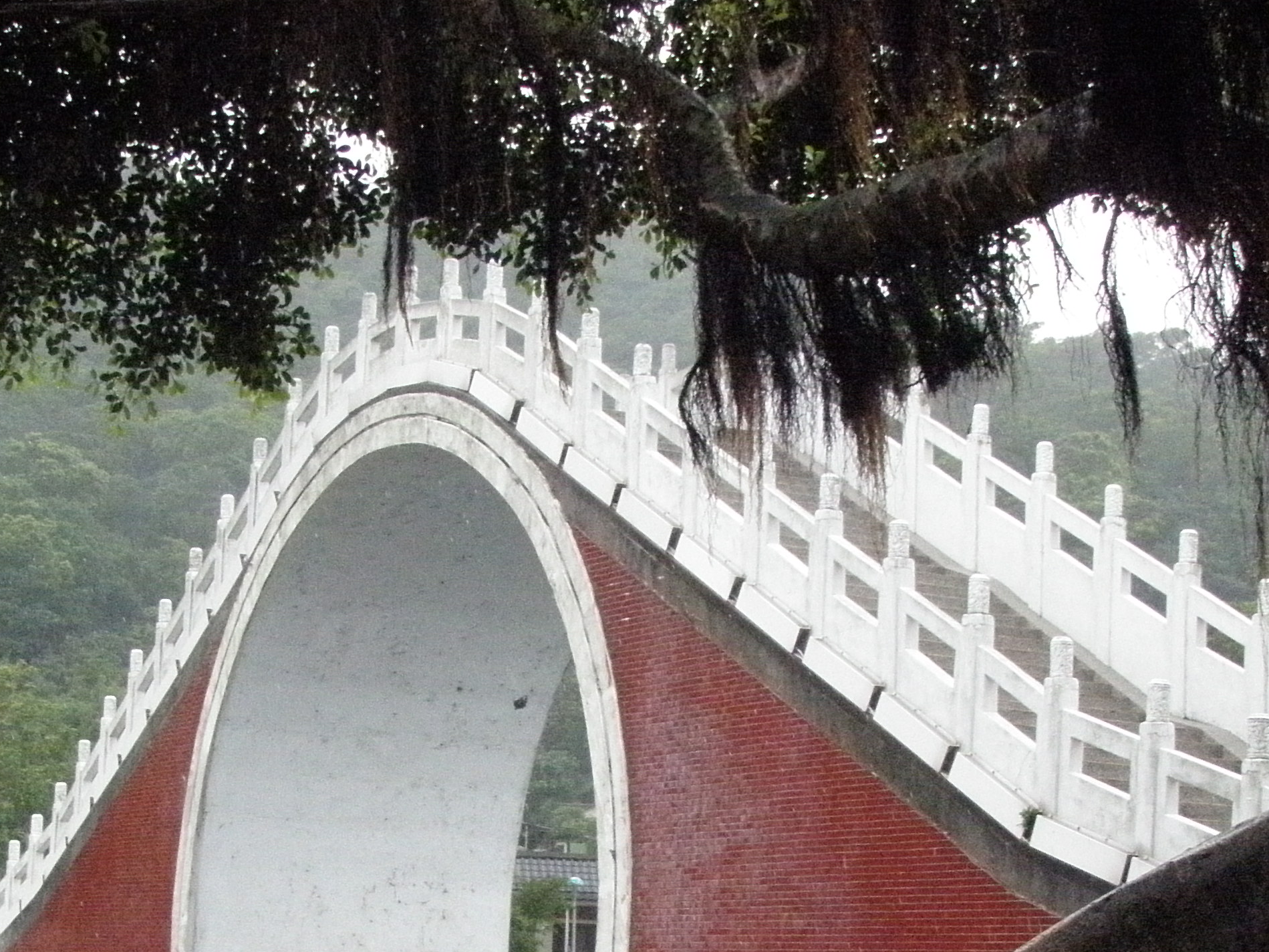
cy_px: 810
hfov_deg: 26.7
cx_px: 578
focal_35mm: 73
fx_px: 2676
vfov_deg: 19.9
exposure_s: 1/400
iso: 800
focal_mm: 6.7
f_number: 3.5
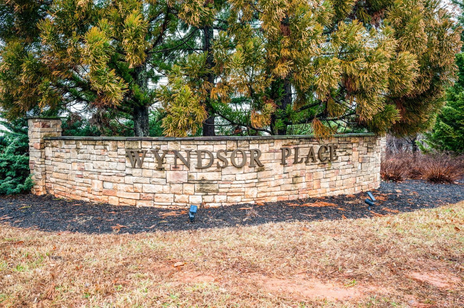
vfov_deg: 43.5
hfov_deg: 62.0
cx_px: 232
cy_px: 154
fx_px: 386
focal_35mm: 30
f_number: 4
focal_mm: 30
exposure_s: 1/200
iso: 320
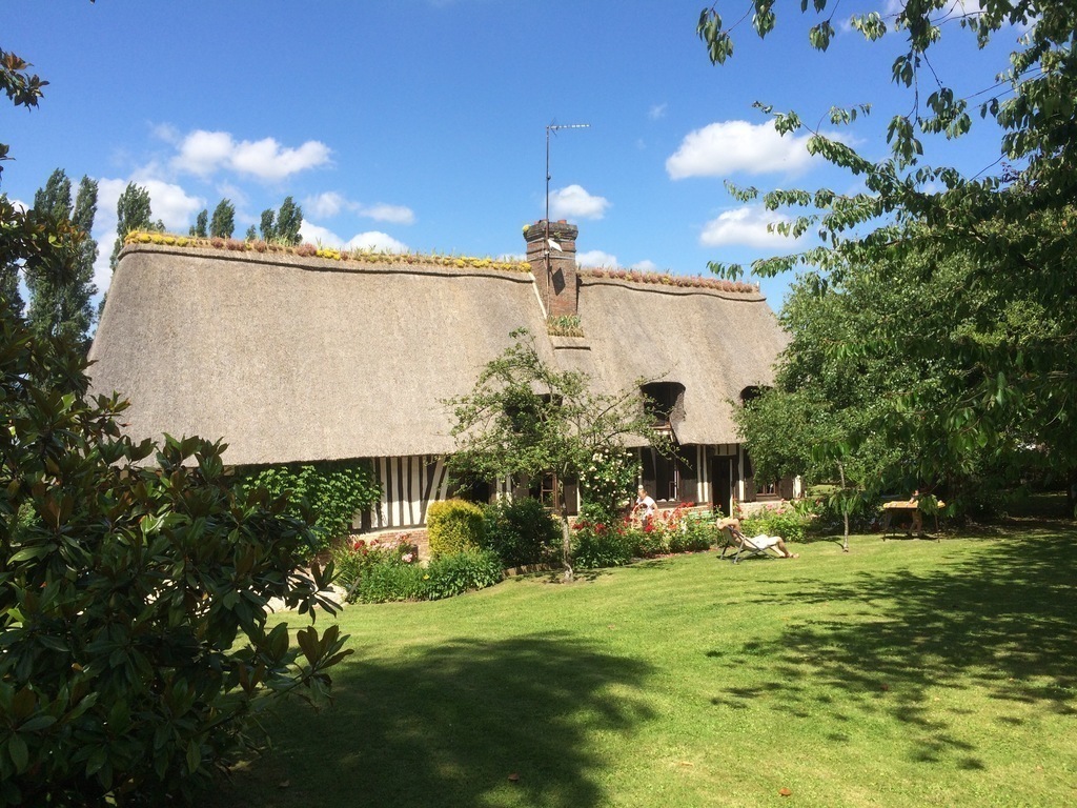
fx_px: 902
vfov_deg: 48.2
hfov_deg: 61.7
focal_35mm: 29
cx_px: 538
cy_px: 404
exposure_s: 1/1709
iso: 32
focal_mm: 4.15
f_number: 2.2
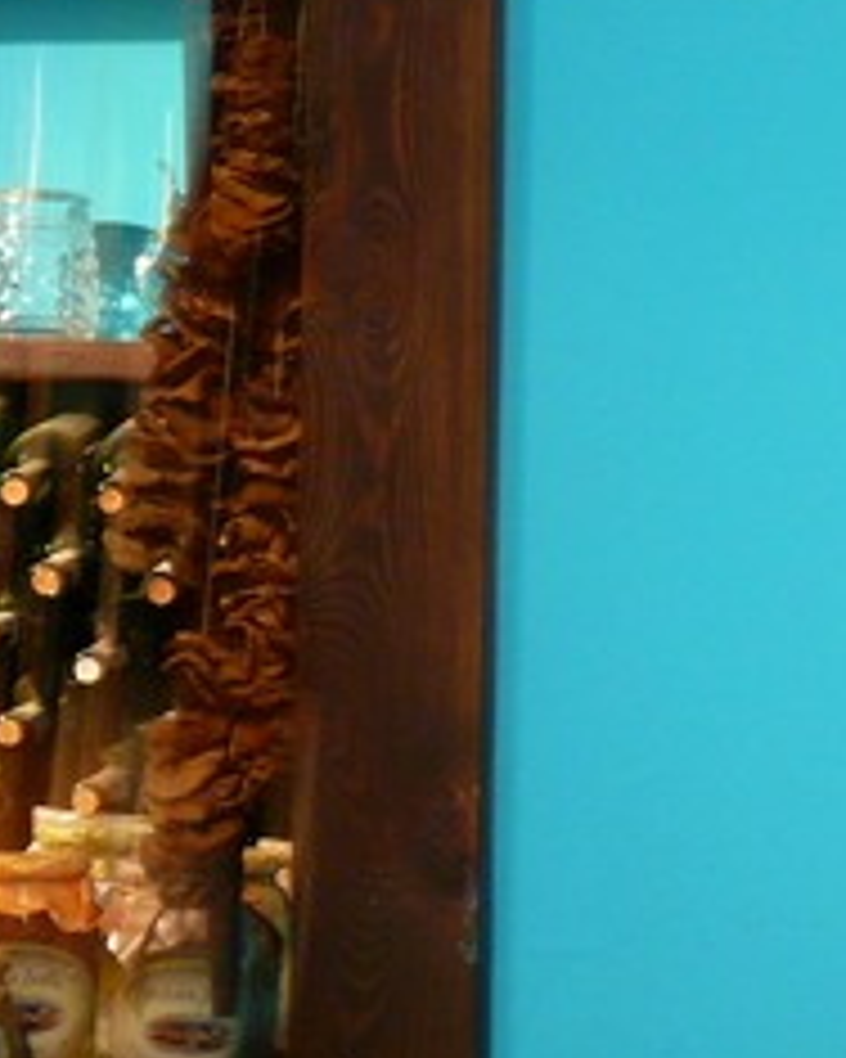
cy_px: 261
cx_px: -765
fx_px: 3411
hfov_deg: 12.6
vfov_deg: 17.5
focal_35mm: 109
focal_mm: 7.4
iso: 200
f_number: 3.2
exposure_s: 1/2.5
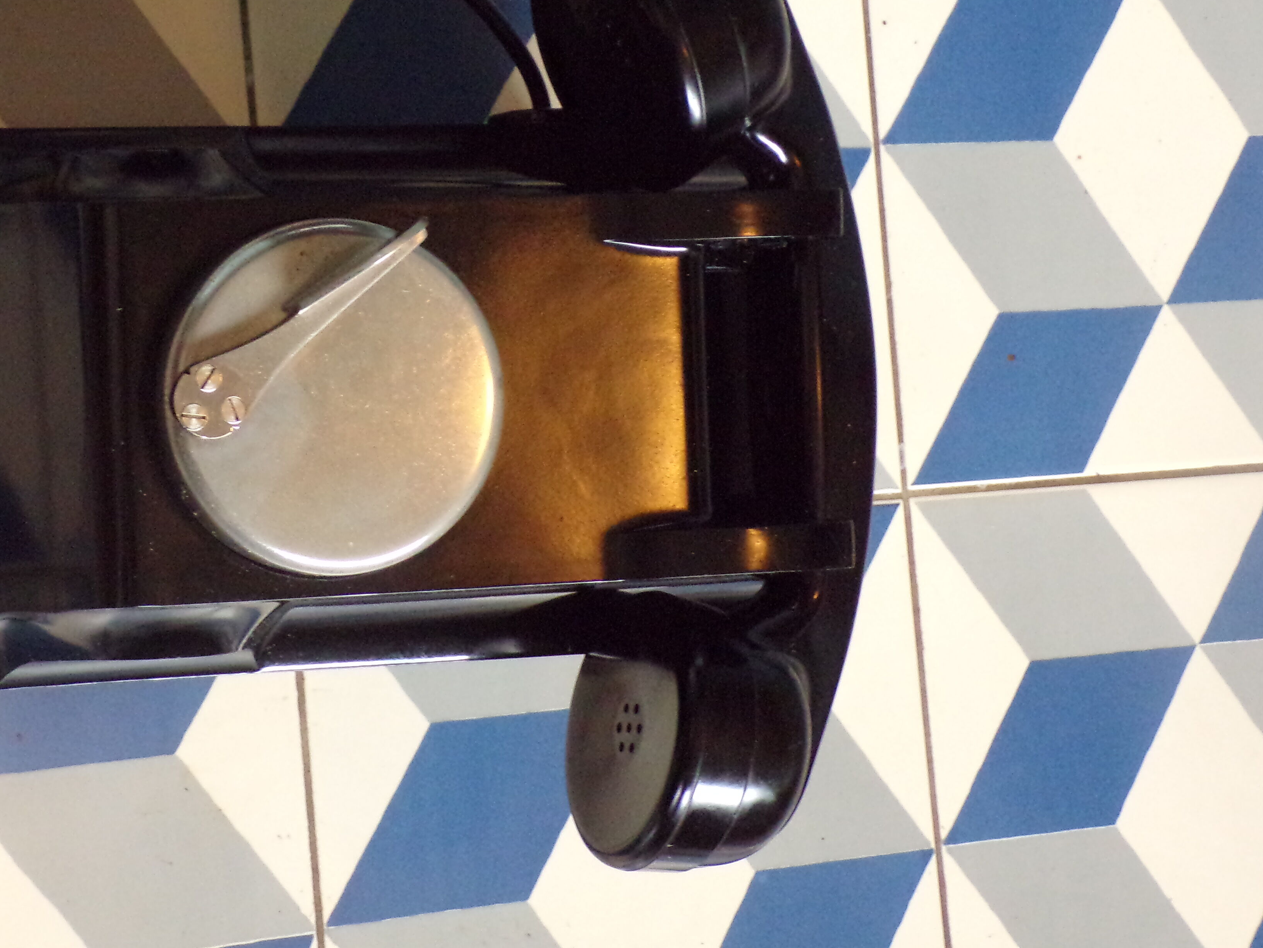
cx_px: 390
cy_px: 396
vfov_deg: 16.1
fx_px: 3357
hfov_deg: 21.2
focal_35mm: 92
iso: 677
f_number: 3.8
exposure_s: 1/50
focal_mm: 11.6
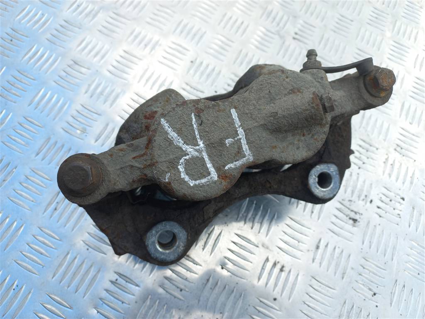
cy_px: 160
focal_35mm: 25
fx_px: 307
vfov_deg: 54.9
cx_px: 212
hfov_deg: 69.4
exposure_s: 1/195
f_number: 1.8
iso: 25
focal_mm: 4.6
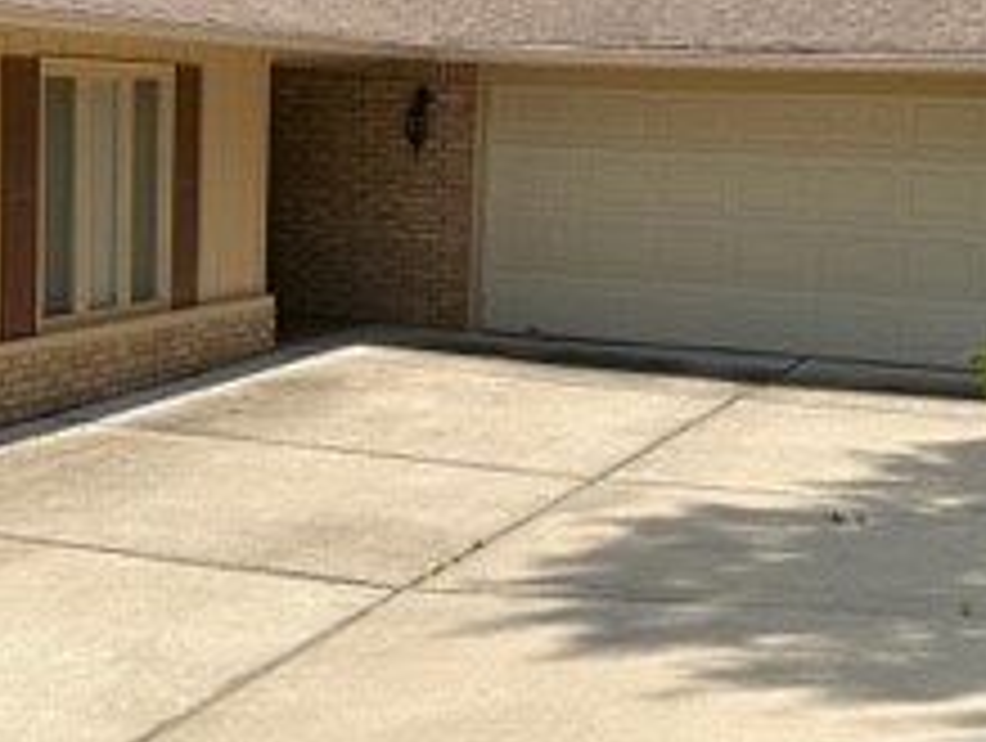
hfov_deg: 27.6
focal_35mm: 70
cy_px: 324
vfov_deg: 21.1
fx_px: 1997
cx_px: 351
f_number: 1.78
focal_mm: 6.86
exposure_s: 1/4545
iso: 80
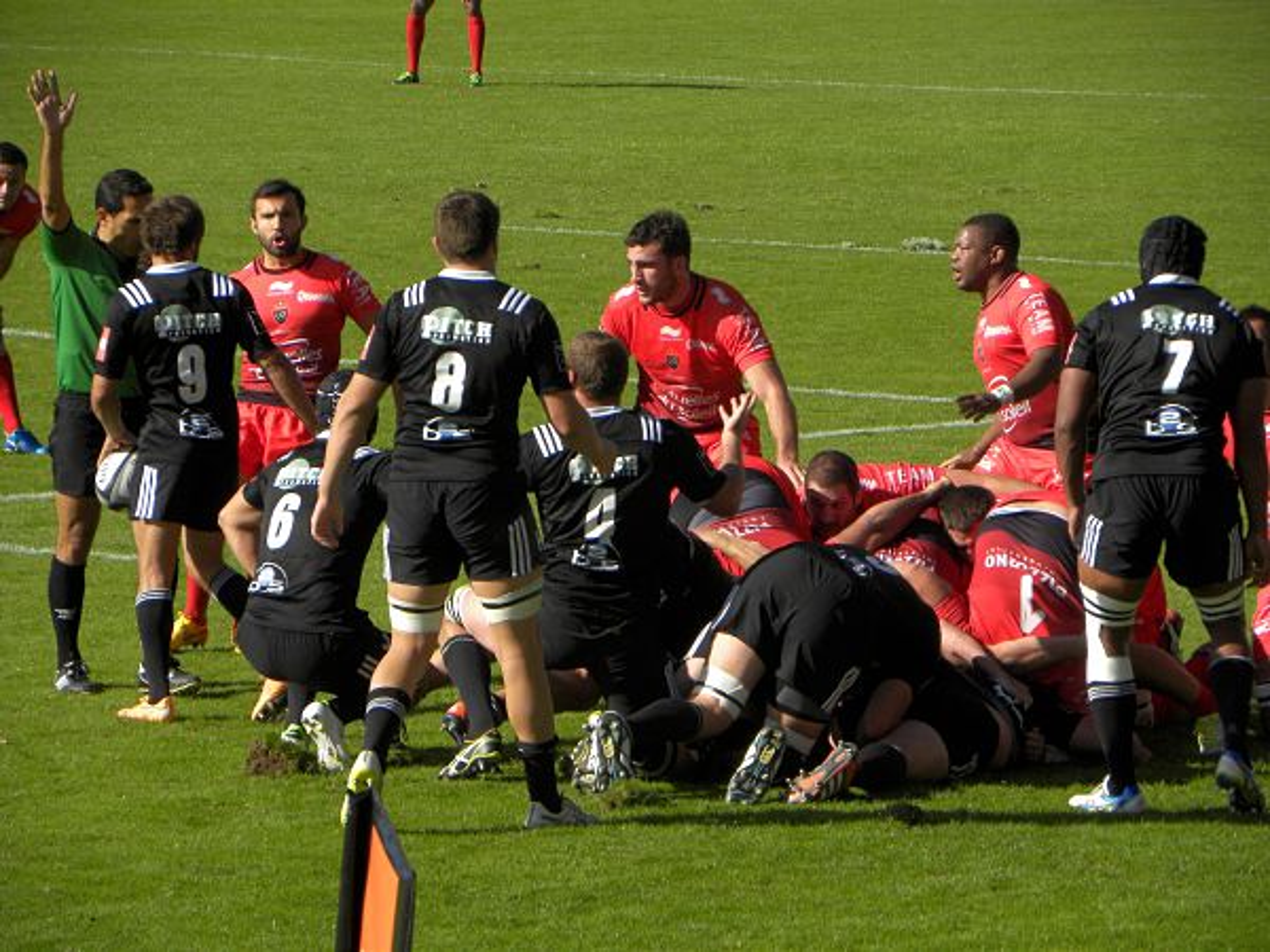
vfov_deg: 4.4
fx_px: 12364
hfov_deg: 5.9
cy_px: 476
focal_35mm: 337
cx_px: 635
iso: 64
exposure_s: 1/347
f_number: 5.6
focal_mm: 59.9
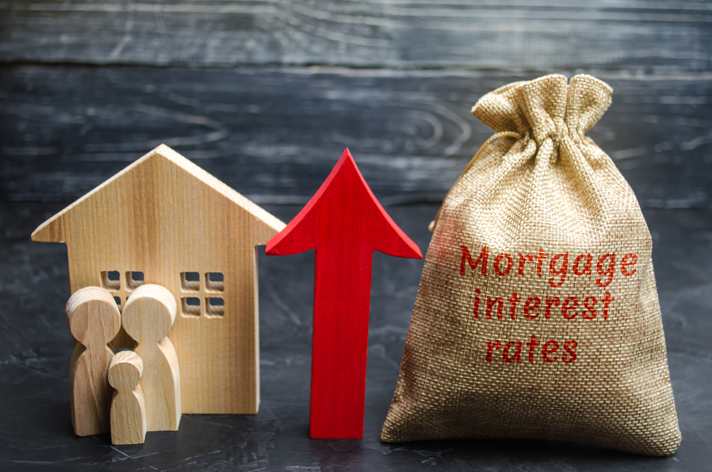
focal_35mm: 51
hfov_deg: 39.0
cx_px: 356
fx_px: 1007
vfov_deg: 26.4
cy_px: 236
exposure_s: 1/200
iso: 100
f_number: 5
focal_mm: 34
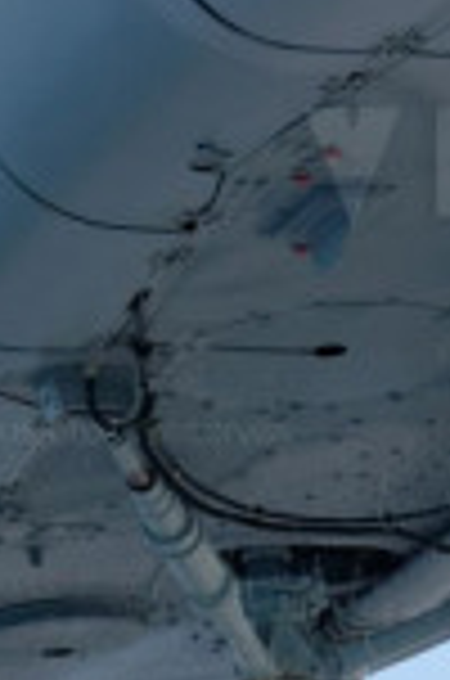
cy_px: -248
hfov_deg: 1.1
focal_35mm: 1192
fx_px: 22452
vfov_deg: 1.7
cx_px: -205
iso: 320
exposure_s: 1/400
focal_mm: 200
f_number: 14
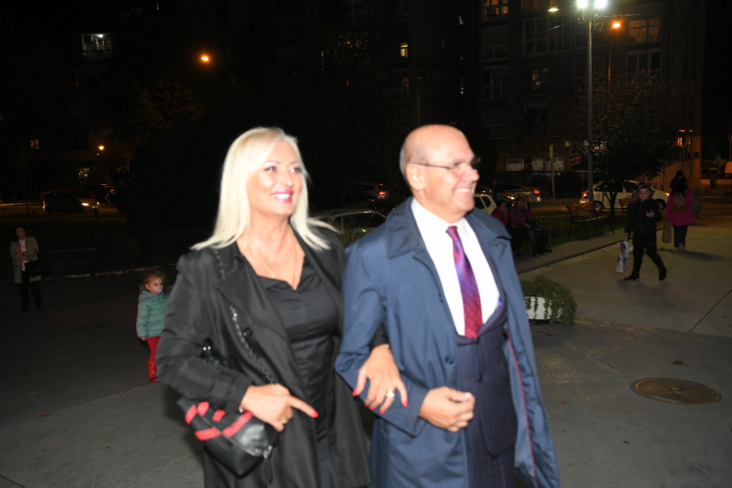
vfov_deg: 41.1
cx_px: 366
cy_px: 244
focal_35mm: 32
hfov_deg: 58.7
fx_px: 651
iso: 3200
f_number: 4
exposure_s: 1/250
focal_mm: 32
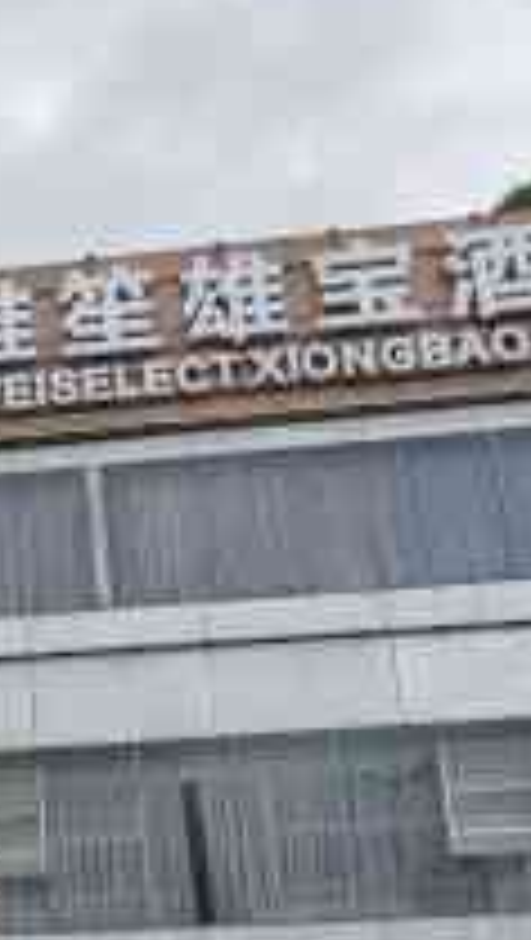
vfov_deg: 32.8
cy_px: 758
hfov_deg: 17.5
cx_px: -261
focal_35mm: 62
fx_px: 1548
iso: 50
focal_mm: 2.23
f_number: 2.2
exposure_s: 1/714
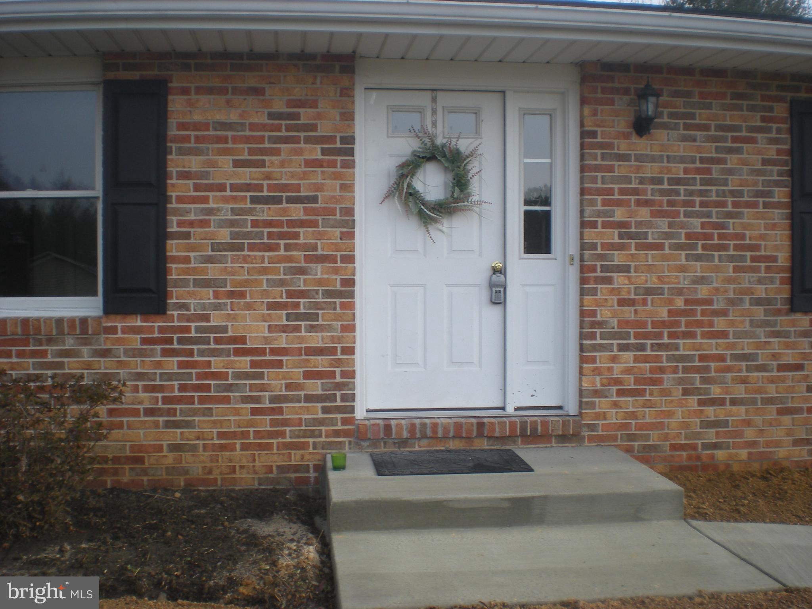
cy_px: 304
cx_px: 406
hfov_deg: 49.0
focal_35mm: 38
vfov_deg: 37.7
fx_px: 891
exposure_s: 1/212
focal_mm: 6.3
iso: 64
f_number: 4.6
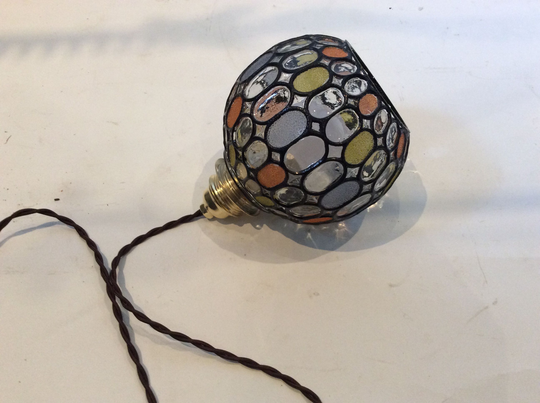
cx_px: 270
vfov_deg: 44.1
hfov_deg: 56.9
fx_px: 498
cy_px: 202
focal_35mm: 32
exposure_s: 1/25
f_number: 2.4
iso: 160
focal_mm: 3.3
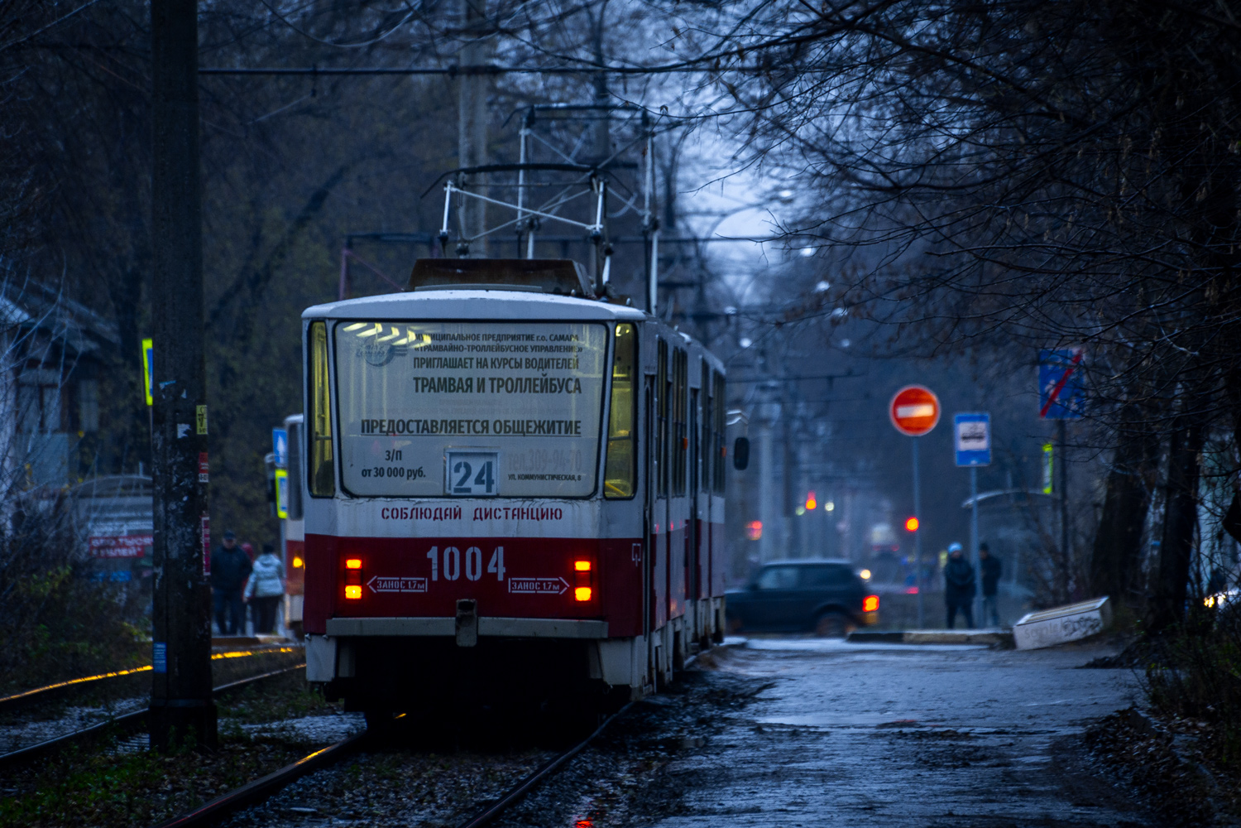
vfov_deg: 4.6
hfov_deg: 6.9
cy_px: 414
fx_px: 10341
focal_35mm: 300
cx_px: 620
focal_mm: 300
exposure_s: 1/13
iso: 1600
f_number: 5.6
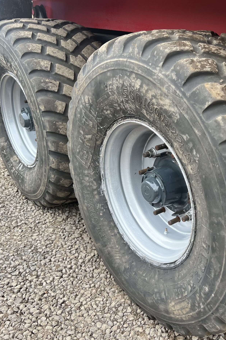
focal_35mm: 37
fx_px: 348
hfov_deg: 34.6
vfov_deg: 51.9
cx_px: 187
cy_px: 172
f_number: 1.5
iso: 40
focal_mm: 5.7
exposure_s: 1/198
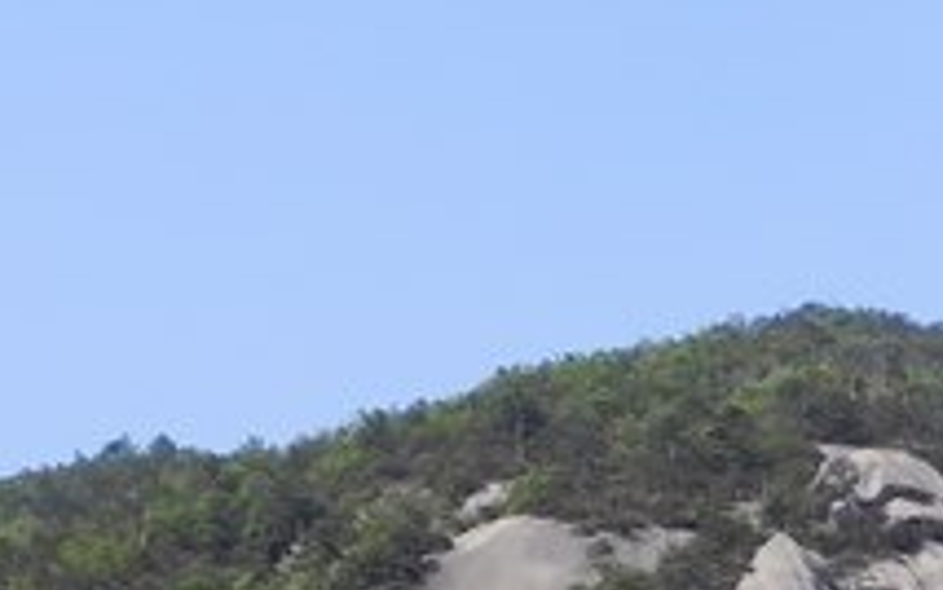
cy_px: 760
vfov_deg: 10.1
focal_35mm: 128
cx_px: 1177
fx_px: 3291
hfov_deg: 15.6
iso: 160
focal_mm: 6.6
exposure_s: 1/290
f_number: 6.3
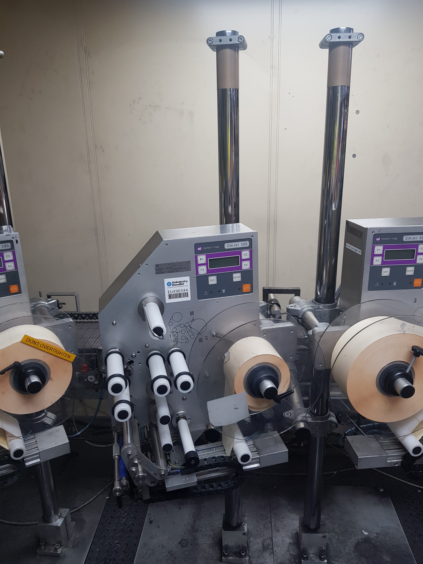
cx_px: 212
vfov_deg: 67.3
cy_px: 282
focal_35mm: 26
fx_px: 424
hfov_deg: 53.1
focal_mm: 4.3
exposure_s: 1/50
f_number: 1.7
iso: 64
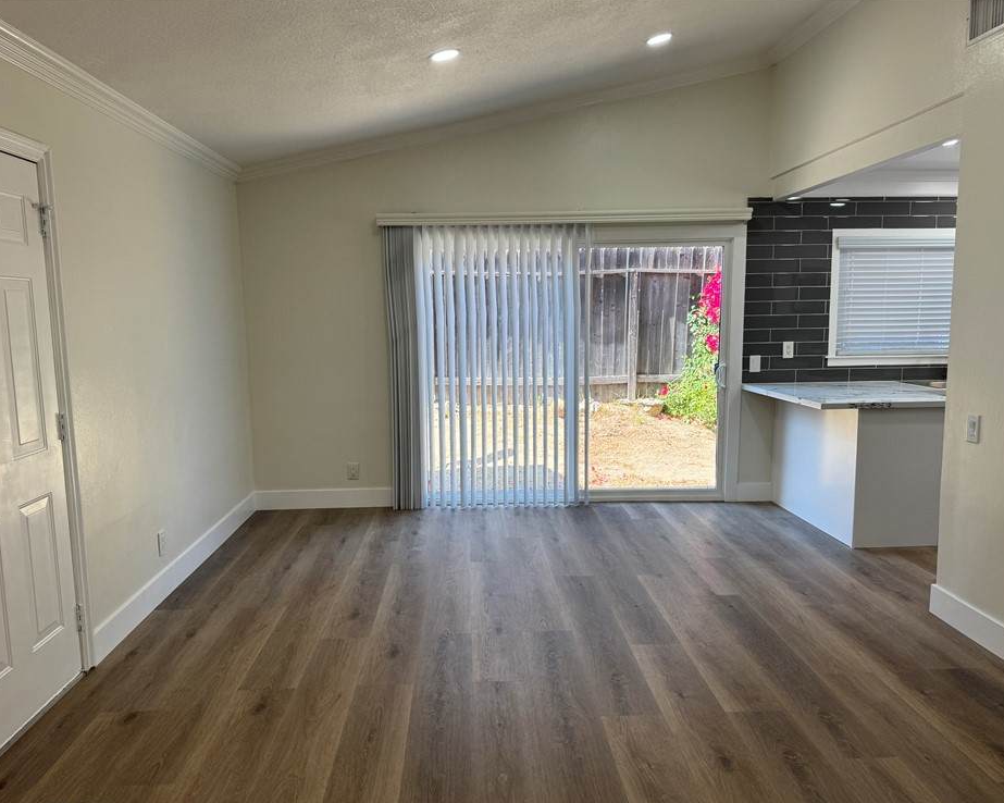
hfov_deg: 66.0
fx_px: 772
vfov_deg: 54.9
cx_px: 498
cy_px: 411
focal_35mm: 26
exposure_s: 1/170
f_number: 1.78
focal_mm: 6.76
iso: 80
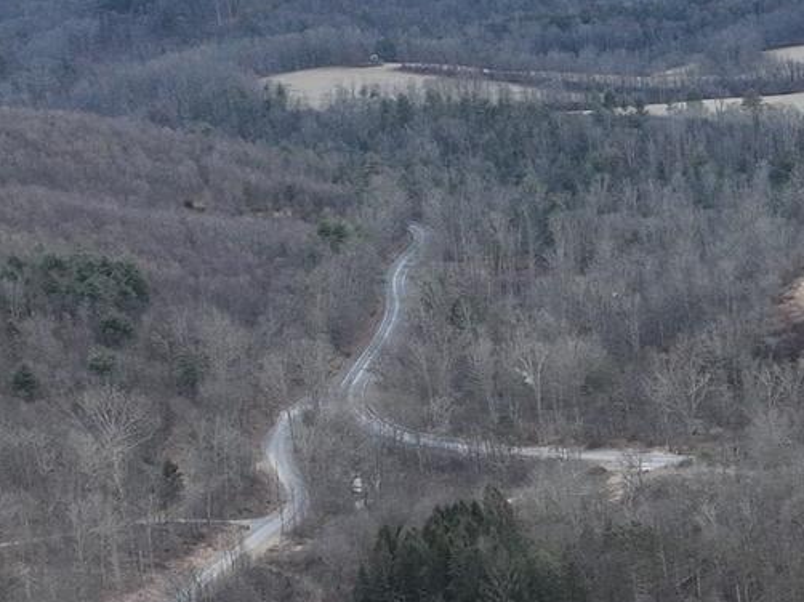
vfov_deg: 14.9
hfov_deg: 16.9
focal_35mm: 98
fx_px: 2275
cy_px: 549
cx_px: 1406
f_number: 2.8
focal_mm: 12.29
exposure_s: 1/1000
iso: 400
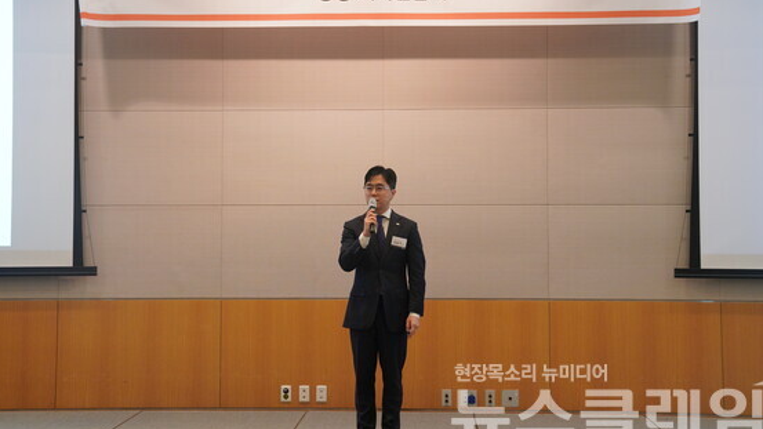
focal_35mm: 50
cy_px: 192
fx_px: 1012
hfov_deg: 41.3
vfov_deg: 23.9
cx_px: 382
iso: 3200
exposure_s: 1/160
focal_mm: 44
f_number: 4
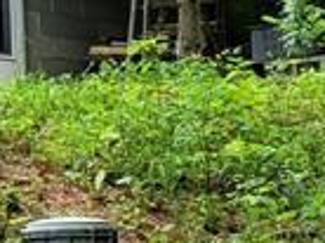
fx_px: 1809
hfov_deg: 9.5
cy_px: -45
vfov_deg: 7.6
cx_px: -349
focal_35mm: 193
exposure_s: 1/282
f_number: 1.8
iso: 40
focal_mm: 5.4
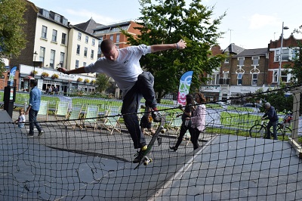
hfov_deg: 55.1
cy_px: 100
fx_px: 289
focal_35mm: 34
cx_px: 151
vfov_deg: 38.3
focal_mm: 23
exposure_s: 1/250
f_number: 8
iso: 220
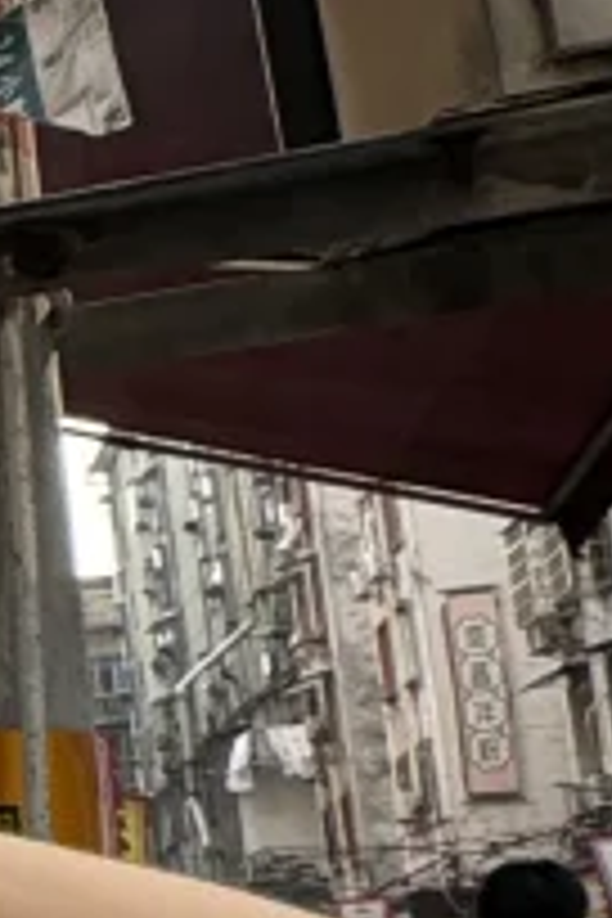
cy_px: 774
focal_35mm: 103
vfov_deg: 19.6
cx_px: -1616
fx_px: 2626
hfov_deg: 8.7
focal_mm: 2.22
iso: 40
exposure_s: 1/301
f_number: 2.2
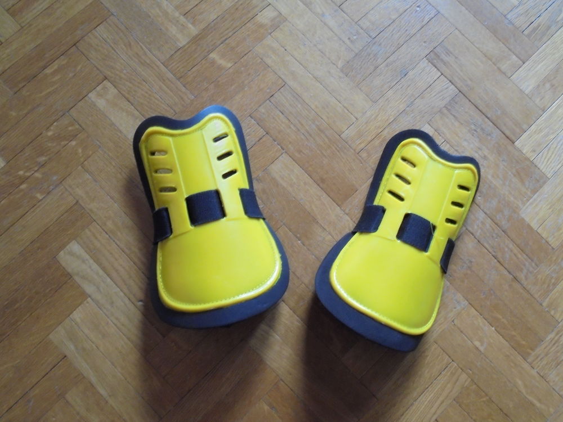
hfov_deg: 61.7
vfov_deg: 48.2
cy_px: 211
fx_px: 472
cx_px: 282
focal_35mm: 29
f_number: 3.7
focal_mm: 5.3
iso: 400
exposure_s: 1/25
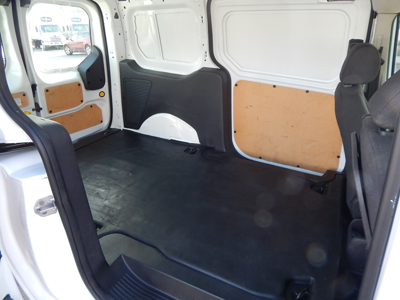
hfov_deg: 76.4
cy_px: 150
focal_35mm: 22
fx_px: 254
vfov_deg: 61.1
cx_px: 200
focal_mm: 4
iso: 125
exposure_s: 1/80
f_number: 3
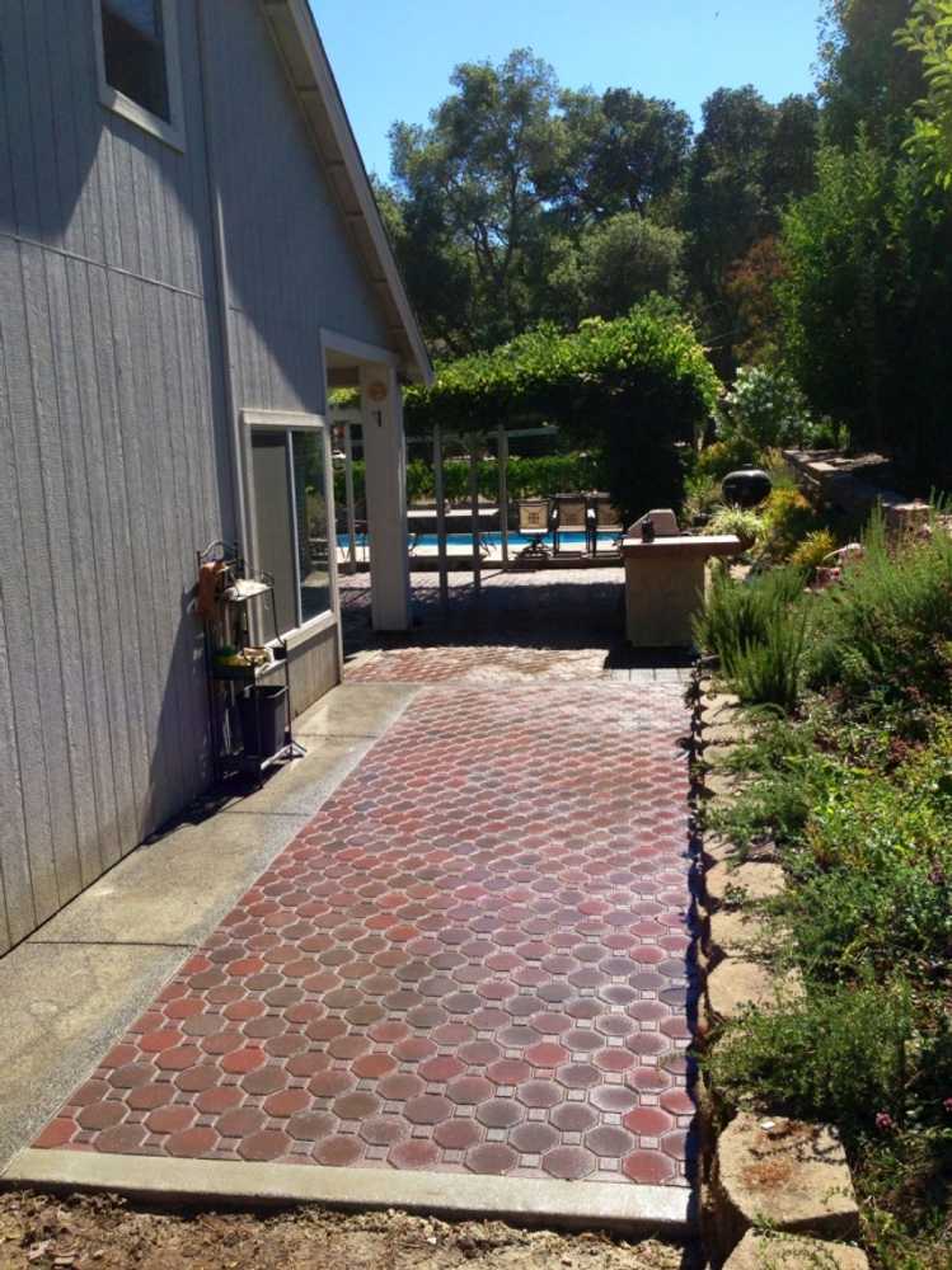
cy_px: 635
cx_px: 476
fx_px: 1211
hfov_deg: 42.9
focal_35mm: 33
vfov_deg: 55.4
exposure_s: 1/1130
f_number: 2.4
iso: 50
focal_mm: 4.13
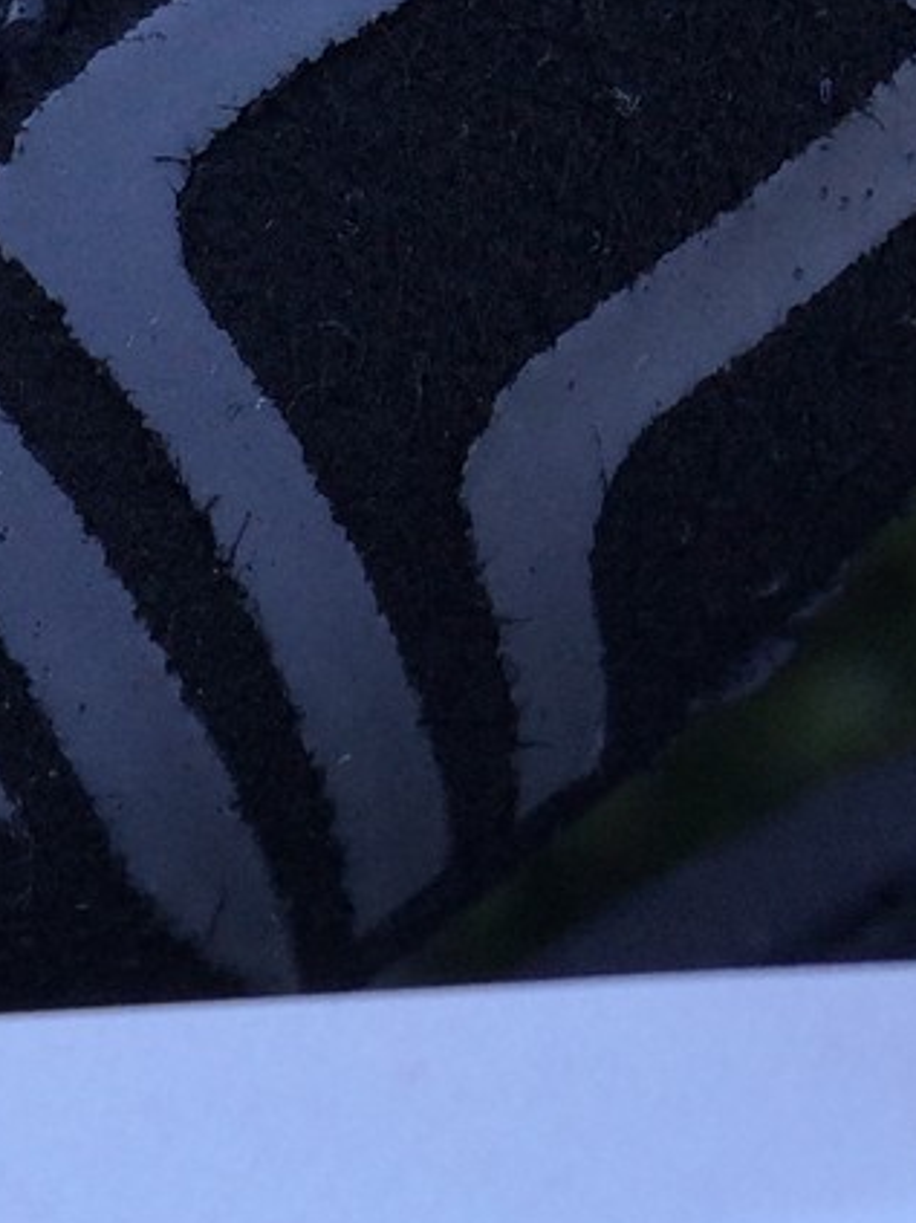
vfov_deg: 14.7
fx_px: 4130
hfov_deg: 12.0
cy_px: 2225
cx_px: -526
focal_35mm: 117
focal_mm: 4.15
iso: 32
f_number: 2.2
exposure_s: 1/203
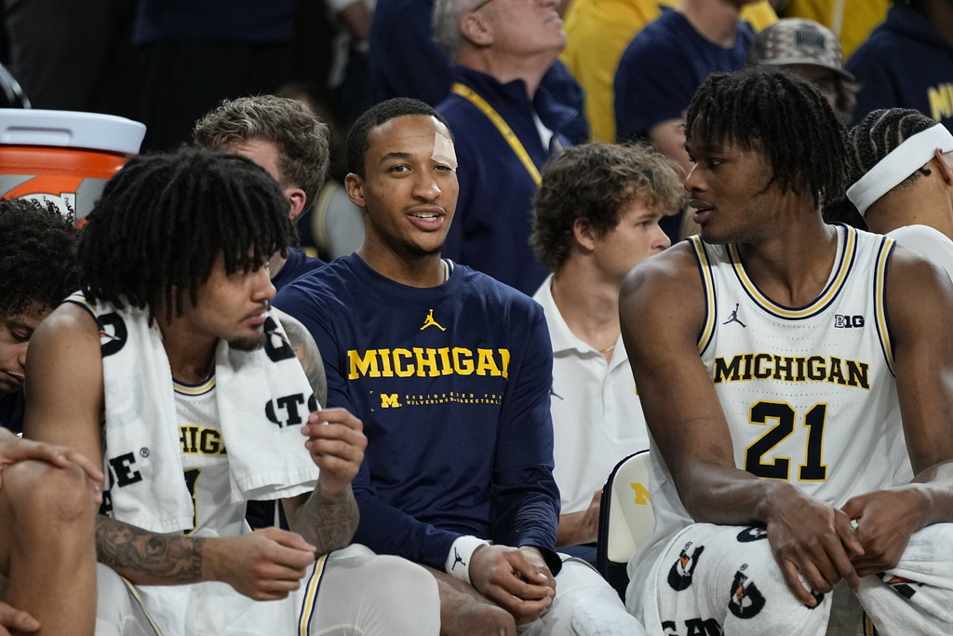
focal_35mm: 286
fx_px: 7572
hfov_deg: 7.2
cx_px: 476
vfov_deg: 4.8
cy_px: 318
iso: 2500
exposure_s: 1/1600
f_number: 2.8
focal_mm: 191
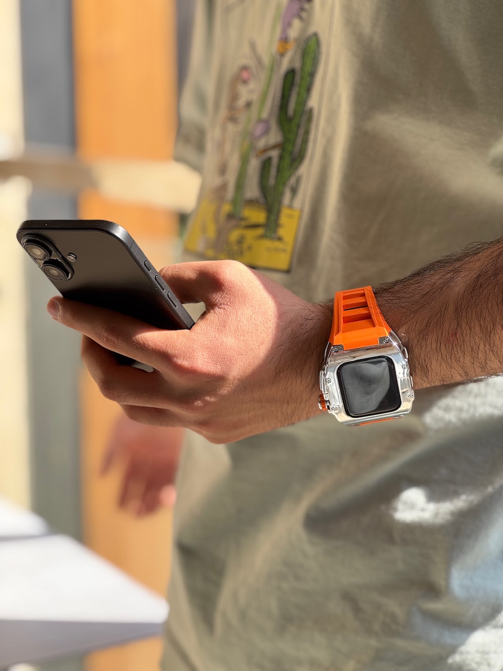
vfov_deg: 25.3
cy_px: 336
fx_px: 1492
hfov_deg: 19.1
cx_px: 252
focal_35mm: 77
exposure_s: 1/99
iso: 40
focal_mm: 9
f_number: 2.8
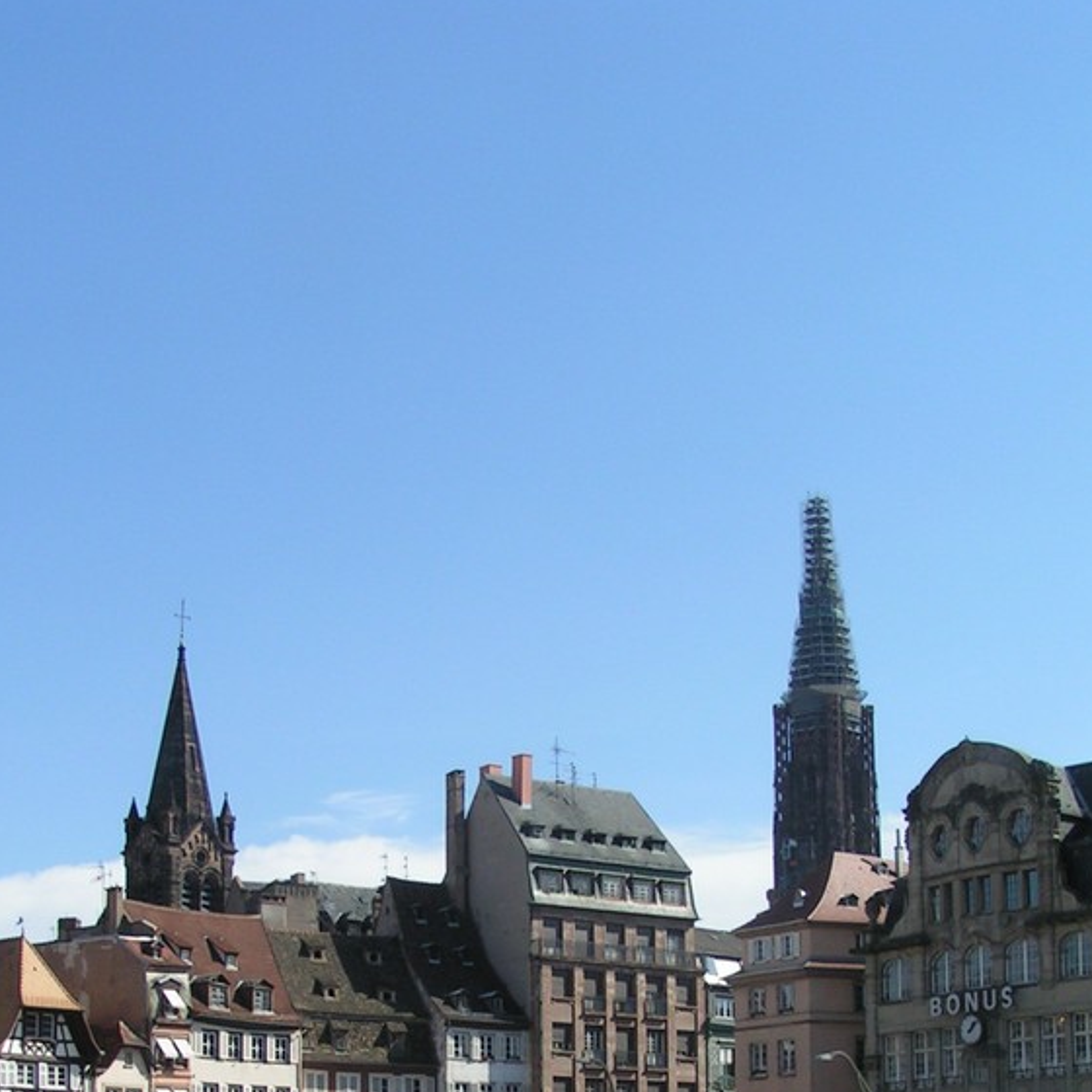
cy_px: 1001
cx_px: 554
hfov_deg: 26.9
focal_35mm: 64
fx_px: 2284
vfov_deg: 25.9
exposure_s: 1/400
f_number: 5.6
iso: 50
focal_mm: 5.8
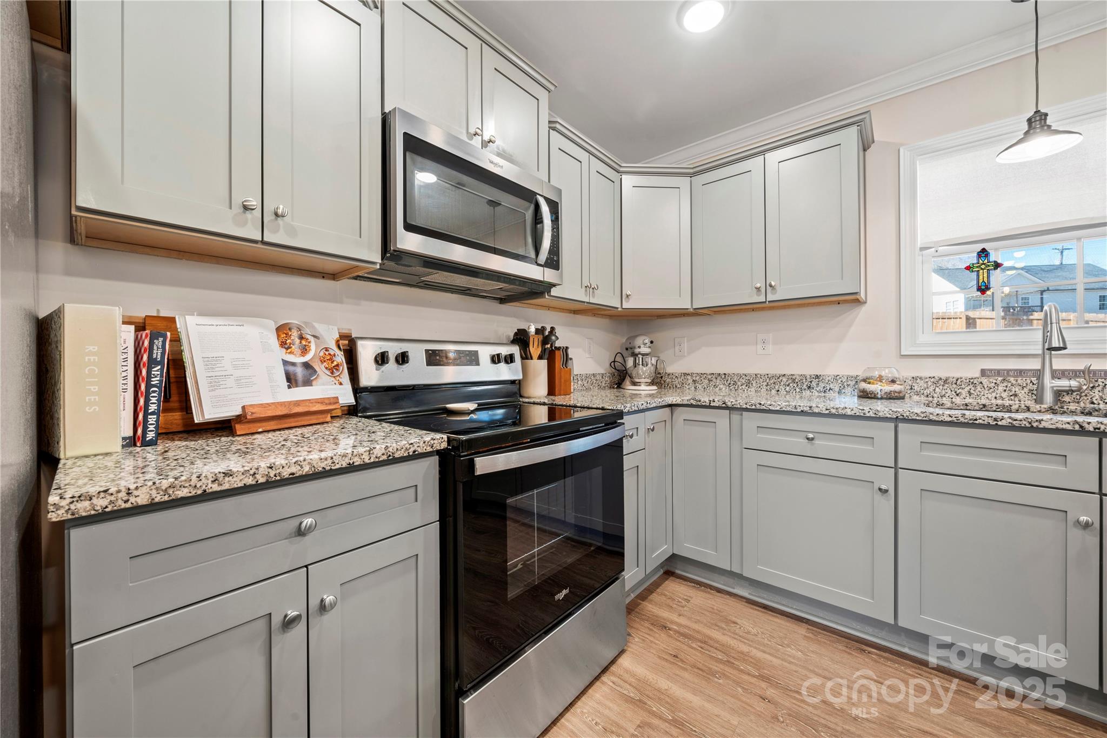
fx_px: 400
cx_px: 554
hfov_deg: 108.3
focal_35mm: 13
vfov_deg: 85.4
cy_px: 369
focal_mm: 13
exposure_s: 2.5
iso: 200
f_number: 10
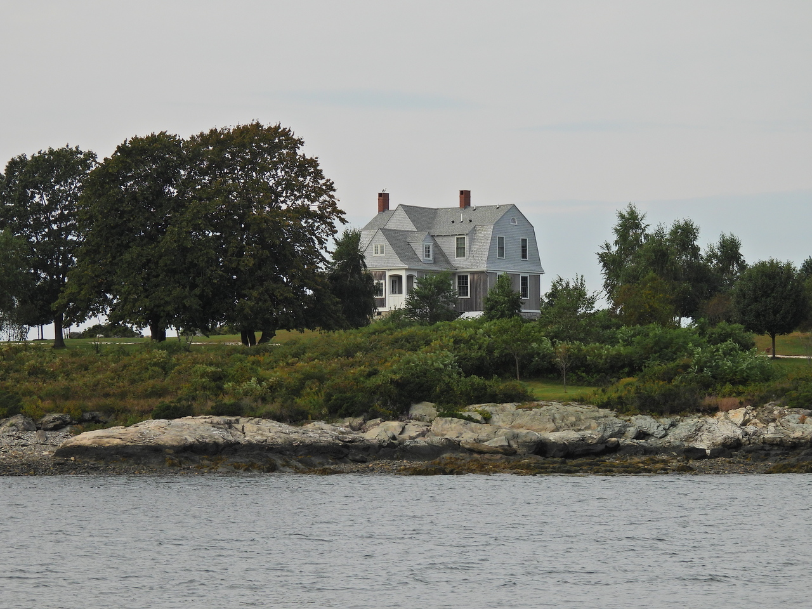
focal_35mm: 150
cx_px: 406
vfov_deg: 9.9
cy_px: 304
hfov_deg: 13.2
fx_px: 3519
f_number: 4.5
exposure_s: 1/800
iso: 100
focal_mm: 26.8
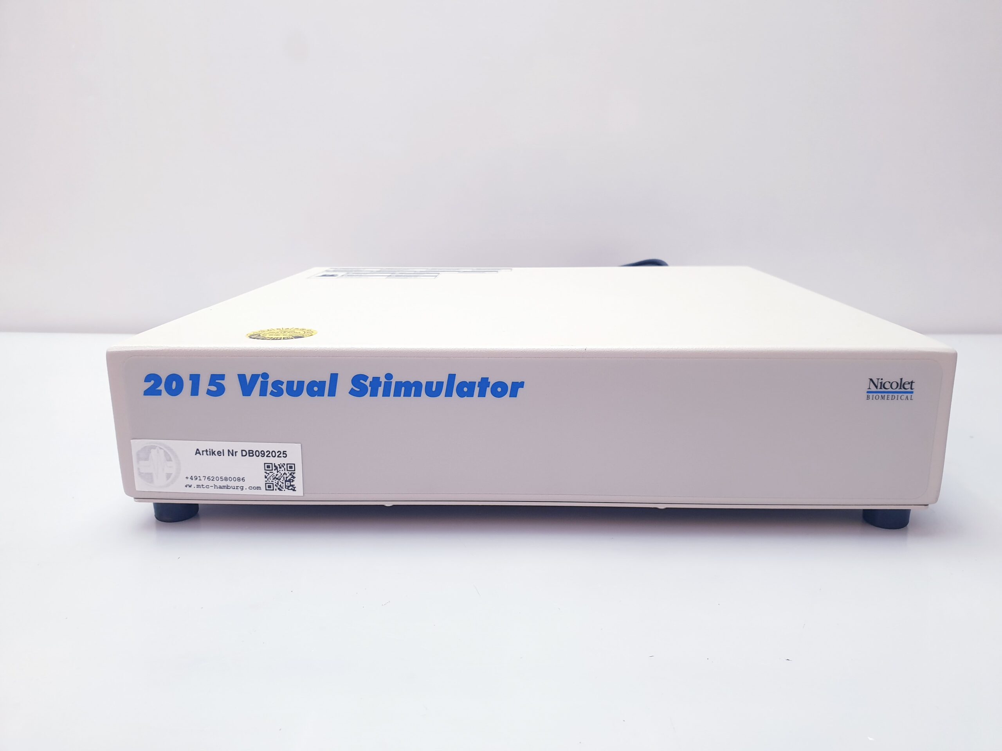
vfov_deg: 53.1
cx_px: 501
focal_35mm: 26
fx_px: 753
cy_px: 376
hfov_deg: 67.3
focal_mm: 4.3
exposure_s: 1/50
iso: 125
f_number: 2.4
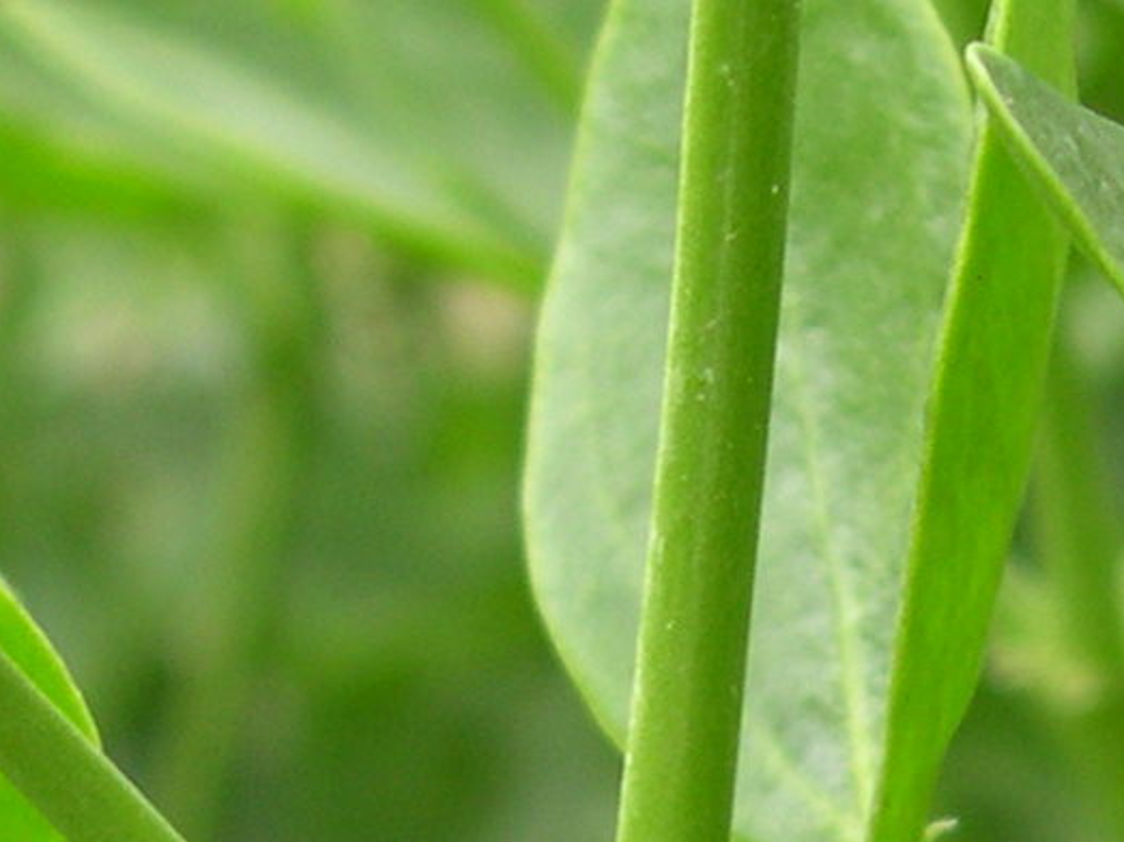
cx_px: 565
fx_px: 5356
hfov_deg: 12.0
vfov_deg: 8.8
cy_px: 1211
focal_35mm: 165
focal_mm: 8
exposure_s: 1/128
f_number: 2.8
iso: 100
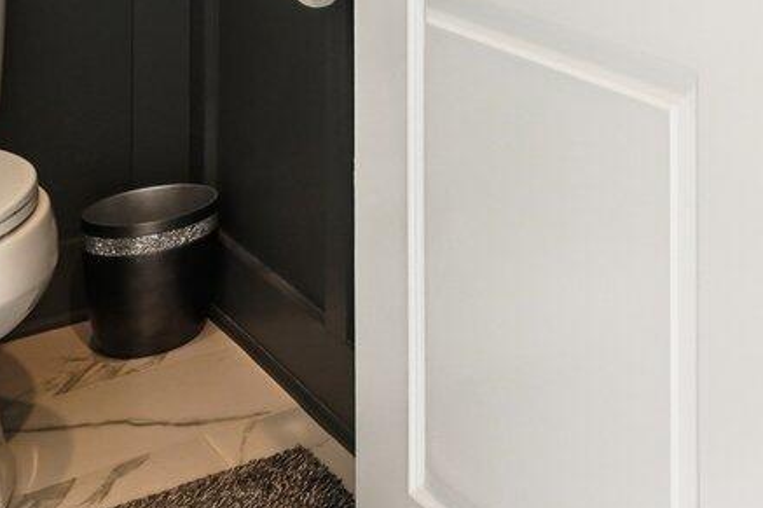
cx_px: 1102
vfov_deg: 15.9
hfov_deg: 22.7
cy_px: -360
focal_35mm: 75
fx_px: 1589
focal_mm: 16
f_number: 8
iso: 250
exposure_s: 1/30
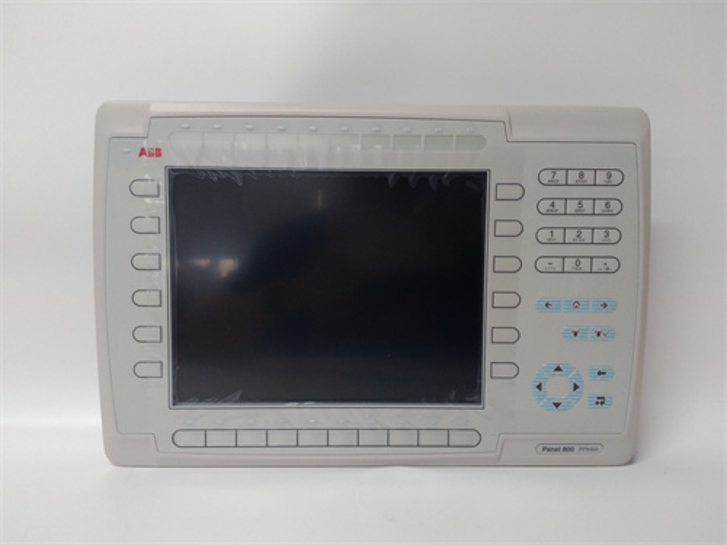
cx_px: 364
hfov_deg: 65.3
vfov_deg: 51.4
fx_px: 567
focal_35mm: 27
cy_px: 272
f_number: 2
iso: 231
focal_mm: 3.79
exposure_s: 1/33
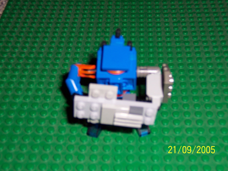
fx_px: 395
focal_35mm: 60
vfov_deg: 24.4
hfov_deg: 32.2
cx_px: 114
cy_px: 86
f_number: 4
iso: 80
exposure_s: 1/90
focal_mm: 10
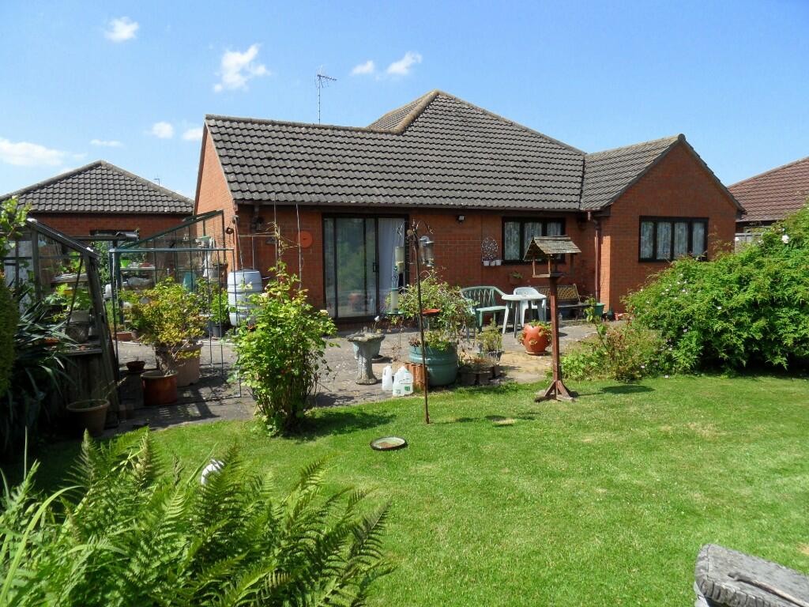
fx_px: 561
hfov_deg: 71.6
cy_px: 304
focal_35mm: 24
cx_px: 404
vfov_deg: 56.8
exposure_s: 1/750
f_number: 3.2
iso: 80
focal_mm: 3.9
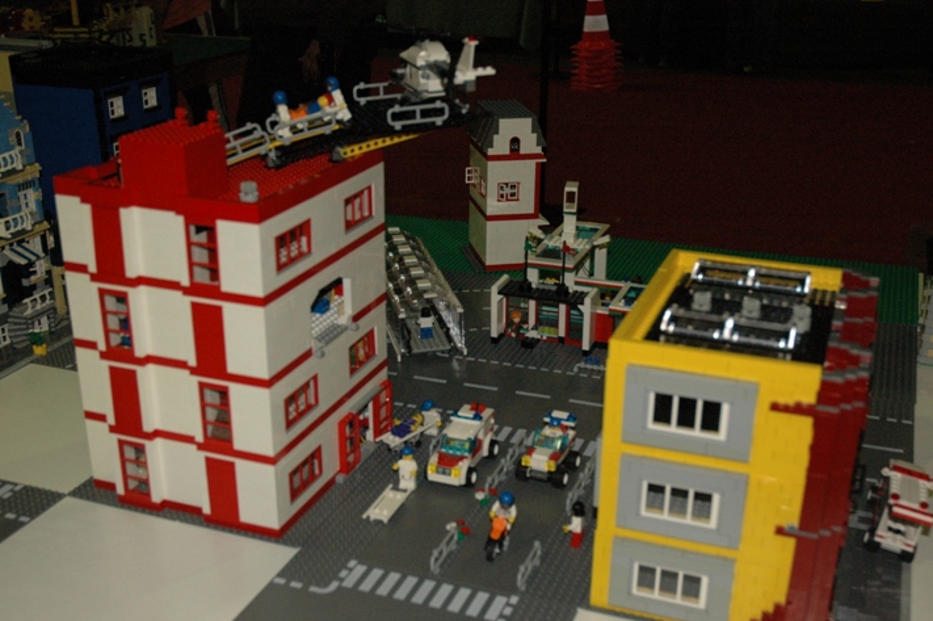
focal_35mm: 46
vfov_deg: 29.4
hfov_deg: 43.1
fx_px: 1180
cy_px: 345
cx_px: 444
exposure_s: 1/60
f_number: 4
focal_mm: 27
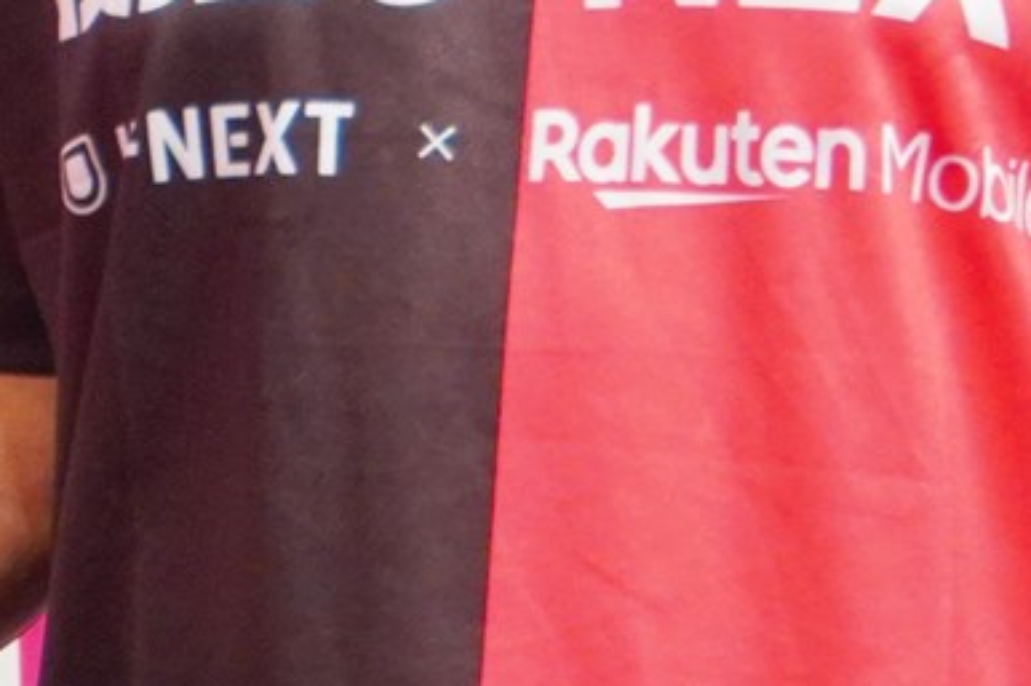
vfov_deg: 2.6
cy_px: -368
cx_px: -518
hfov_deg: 3.9
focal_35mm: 522
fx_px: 14942
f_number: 5.6
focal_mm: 70
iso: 1250
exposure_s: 1/100
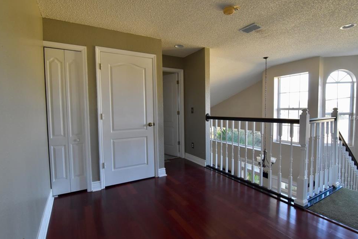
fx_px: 174
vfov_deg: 68.8
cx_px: 181
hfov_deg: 91.5
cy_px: 118
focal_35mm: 18
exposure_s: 1/50
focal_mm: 11
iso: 2000
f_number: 9
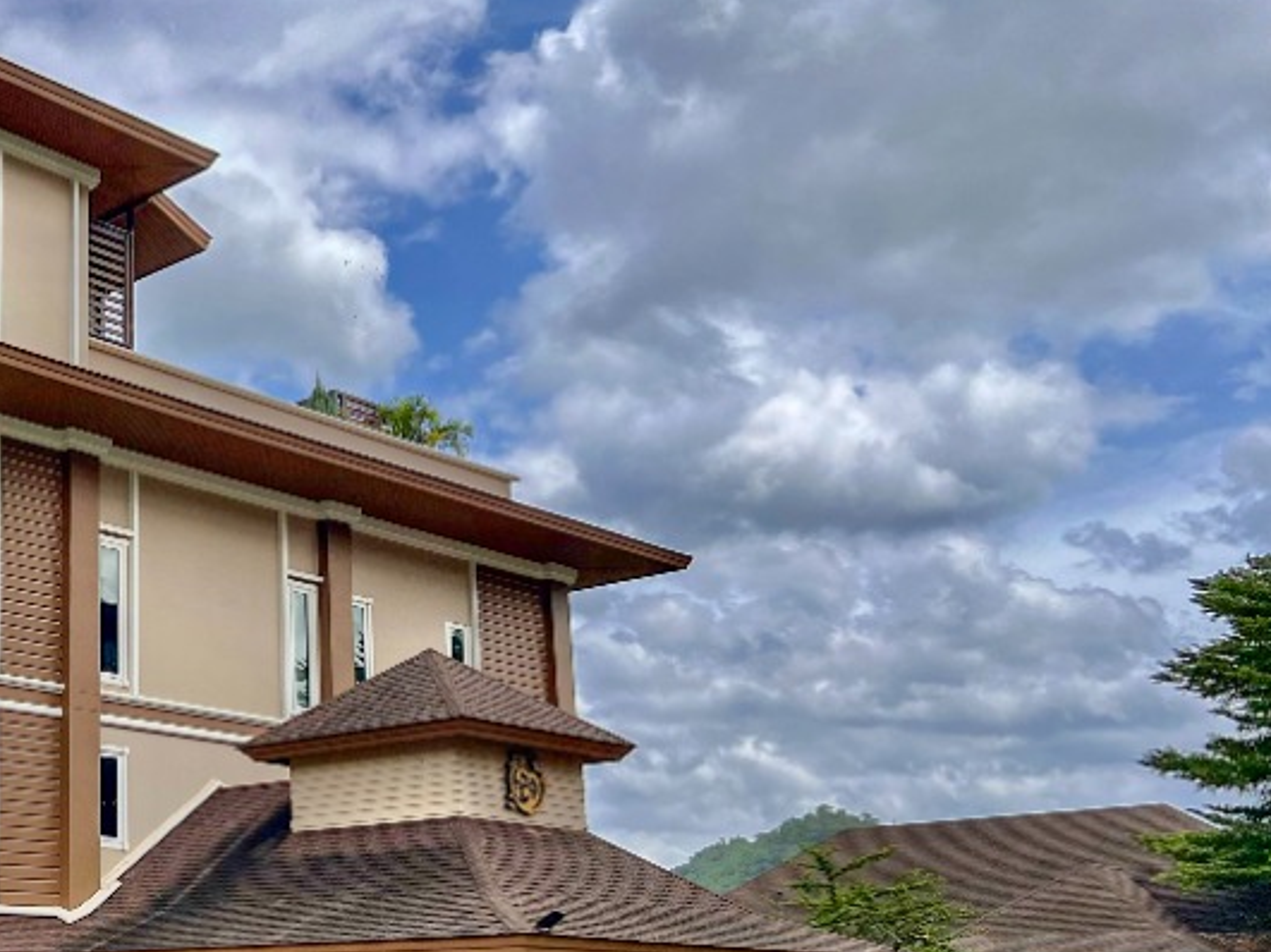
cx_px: 79
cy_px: 605
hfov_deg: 36.0
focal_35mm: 49
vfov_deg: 29.5
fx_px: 1799
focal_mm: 5.7
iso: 50
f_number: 1.5
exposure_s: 1/5319
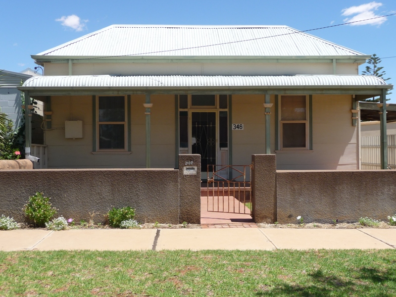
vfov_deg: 33.6
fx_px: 492
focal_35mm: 43
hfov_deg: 43.9
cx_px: 198
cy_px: 148
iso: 100
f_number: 4
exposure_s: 1/640
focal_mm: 7.1
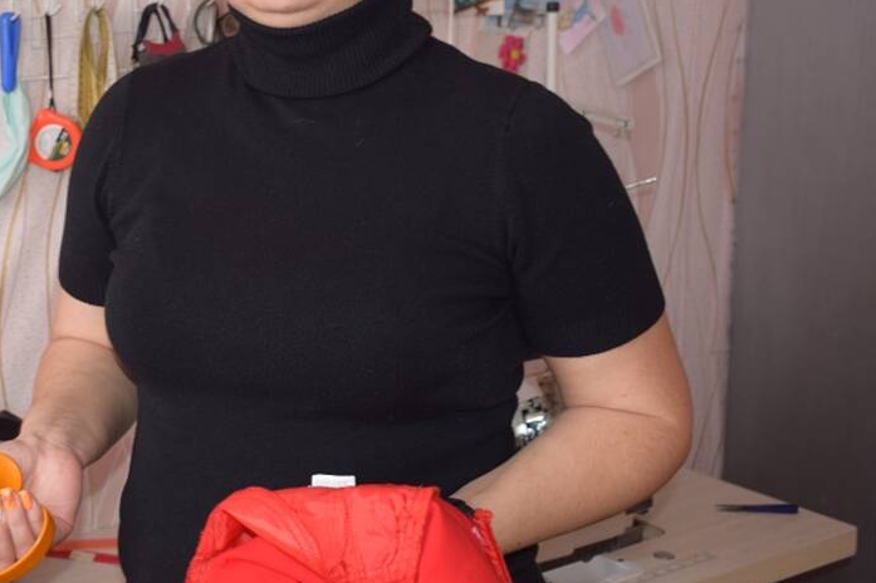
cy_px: 177
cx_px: 143
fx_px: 1508
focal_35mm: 62
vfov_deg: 21.8
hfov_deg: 31.3
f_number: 3.8
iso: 320
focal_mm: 24
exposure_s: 1/60
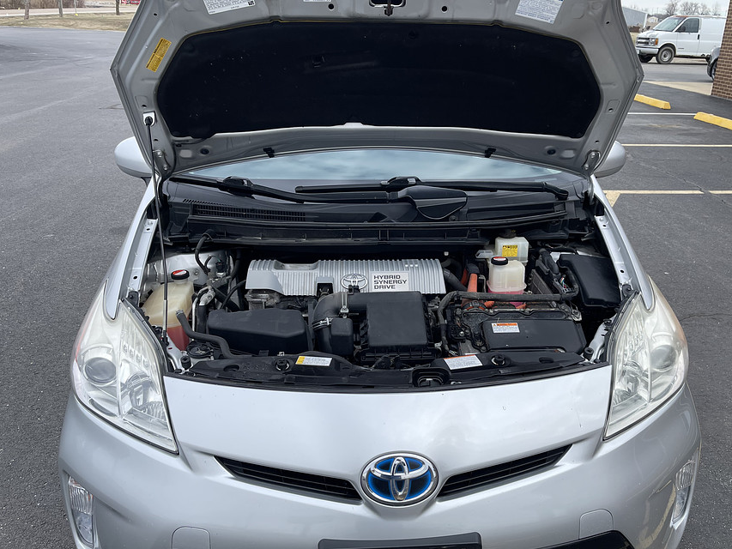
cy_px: 288
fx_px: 634
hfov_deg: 59.8
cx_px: 402
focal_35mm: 30
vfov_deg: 46.8
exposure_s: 1/930
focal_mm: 5.1
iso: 32
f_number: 1.6
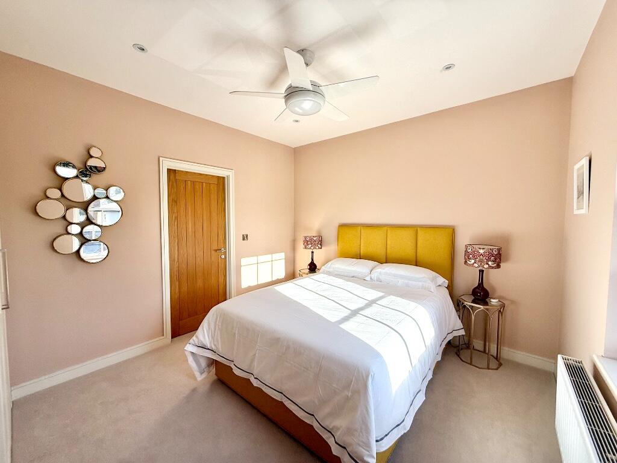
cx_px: 308
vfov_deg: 85.7
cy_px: 232
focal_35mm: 14
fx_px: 250
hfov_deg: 102.1
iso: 64
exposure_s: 1/468
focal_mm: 2.22
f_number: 2.2
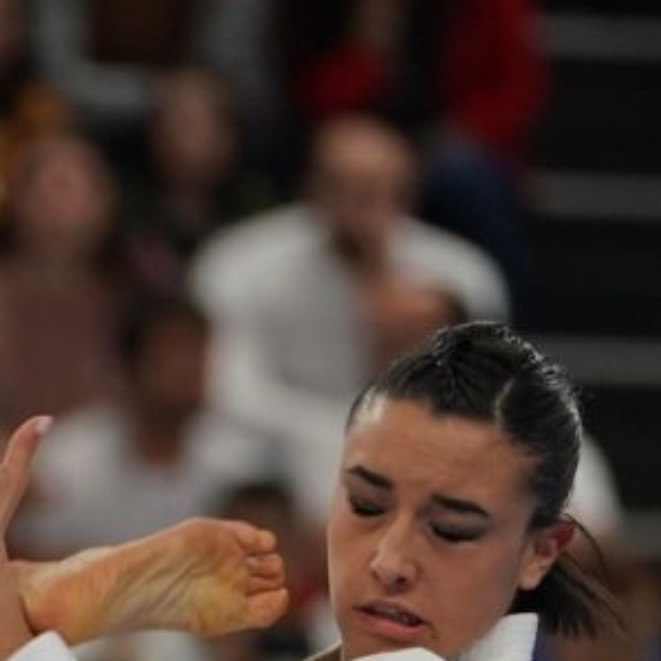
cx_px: -379
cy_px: 1060
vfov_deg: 1.9
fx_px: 19962
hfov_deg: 1.9
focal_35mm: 924
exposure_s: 1/500
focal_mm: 181
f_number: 2.8
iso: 640
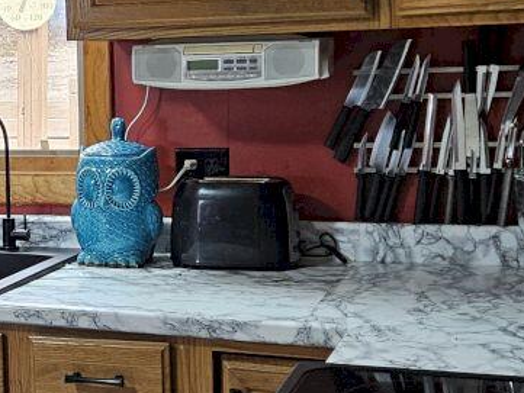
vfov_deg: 17.4
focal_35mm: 85
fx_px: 1287
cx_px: 12
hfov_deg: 22.2
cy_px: 175
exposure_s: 1/120
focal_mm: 5.4
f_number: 1.8
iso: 400
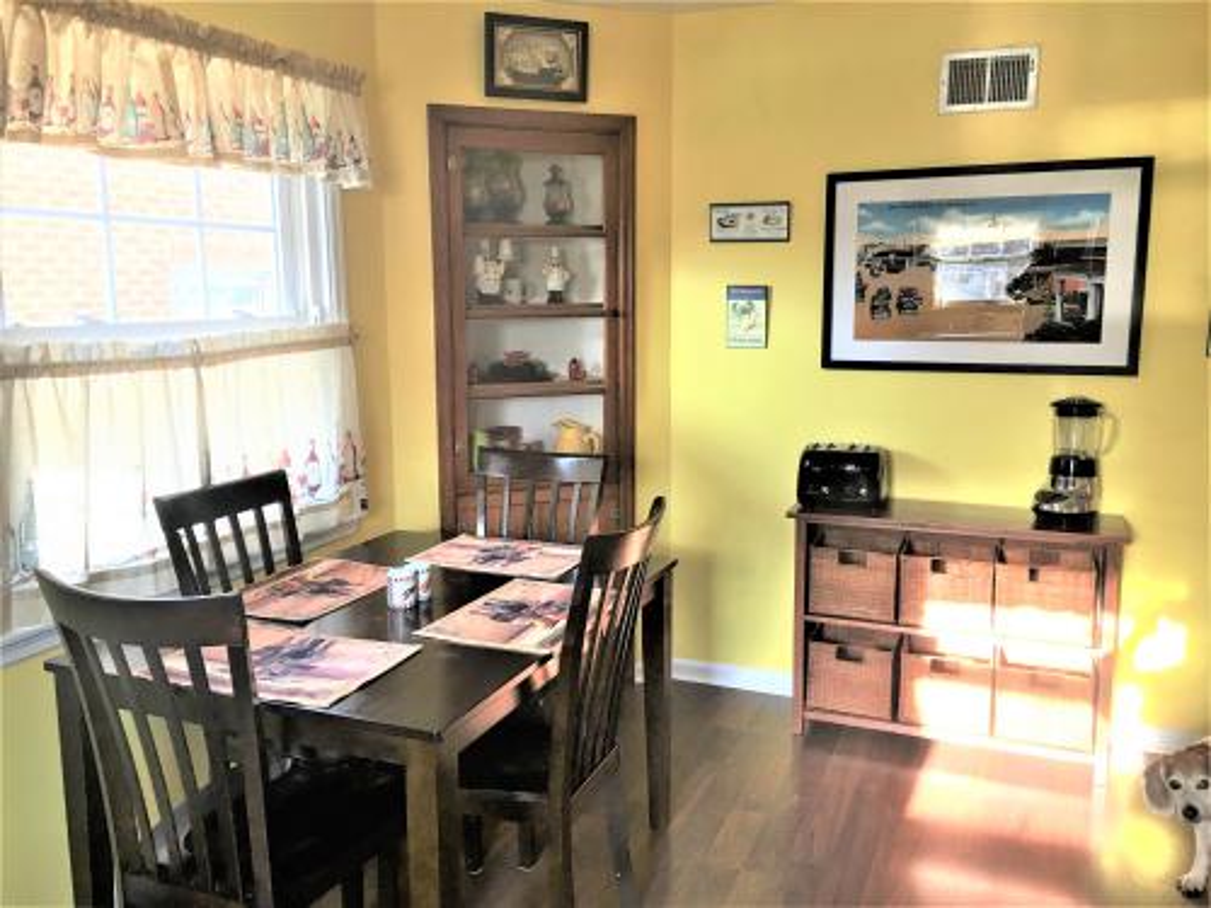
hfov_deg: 61.7
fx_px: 1015
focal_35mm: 29
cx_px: 606
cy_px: 454
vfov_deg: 48.2
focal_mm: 4.15
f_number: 2.2
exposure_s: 1/15
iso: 25
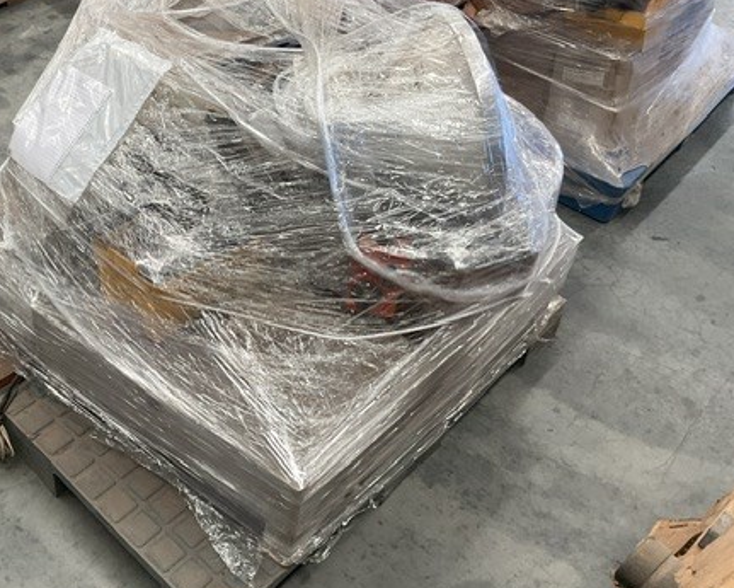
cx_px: 216
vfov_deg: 35.6
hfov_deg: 42.9
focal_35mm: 42
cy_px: 254
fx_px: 913
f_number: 1.8
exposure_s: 1/100
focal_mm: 3
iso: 50
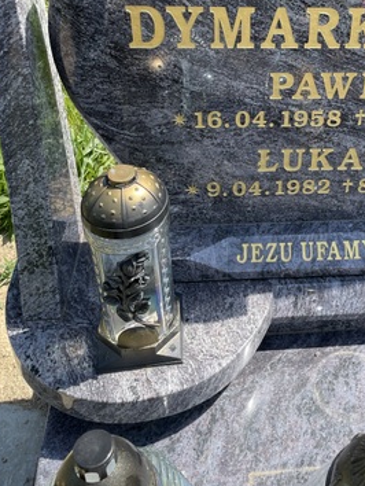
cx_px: 309
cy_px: 76
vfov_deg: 38.4
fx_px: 660
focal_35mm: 47
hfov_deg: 29.9
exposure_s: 1/1233
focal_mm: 4.2
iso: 32
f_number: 1.6
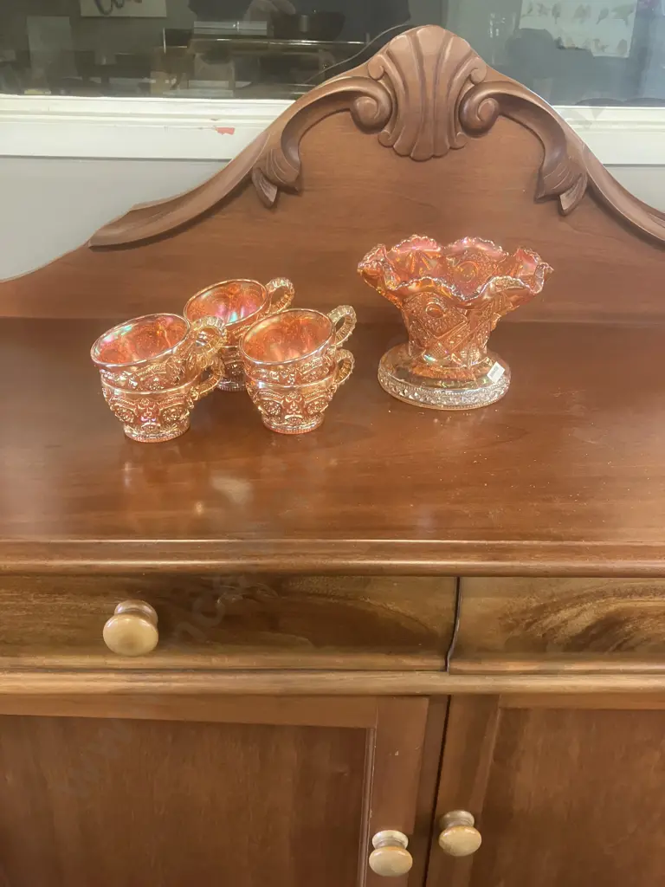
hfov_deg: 49.7
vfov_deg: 63.4
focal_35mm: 28
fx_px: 717
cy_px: 444
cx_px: 332
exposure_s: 1/33
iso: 320
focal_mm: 3.99
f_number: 1.8
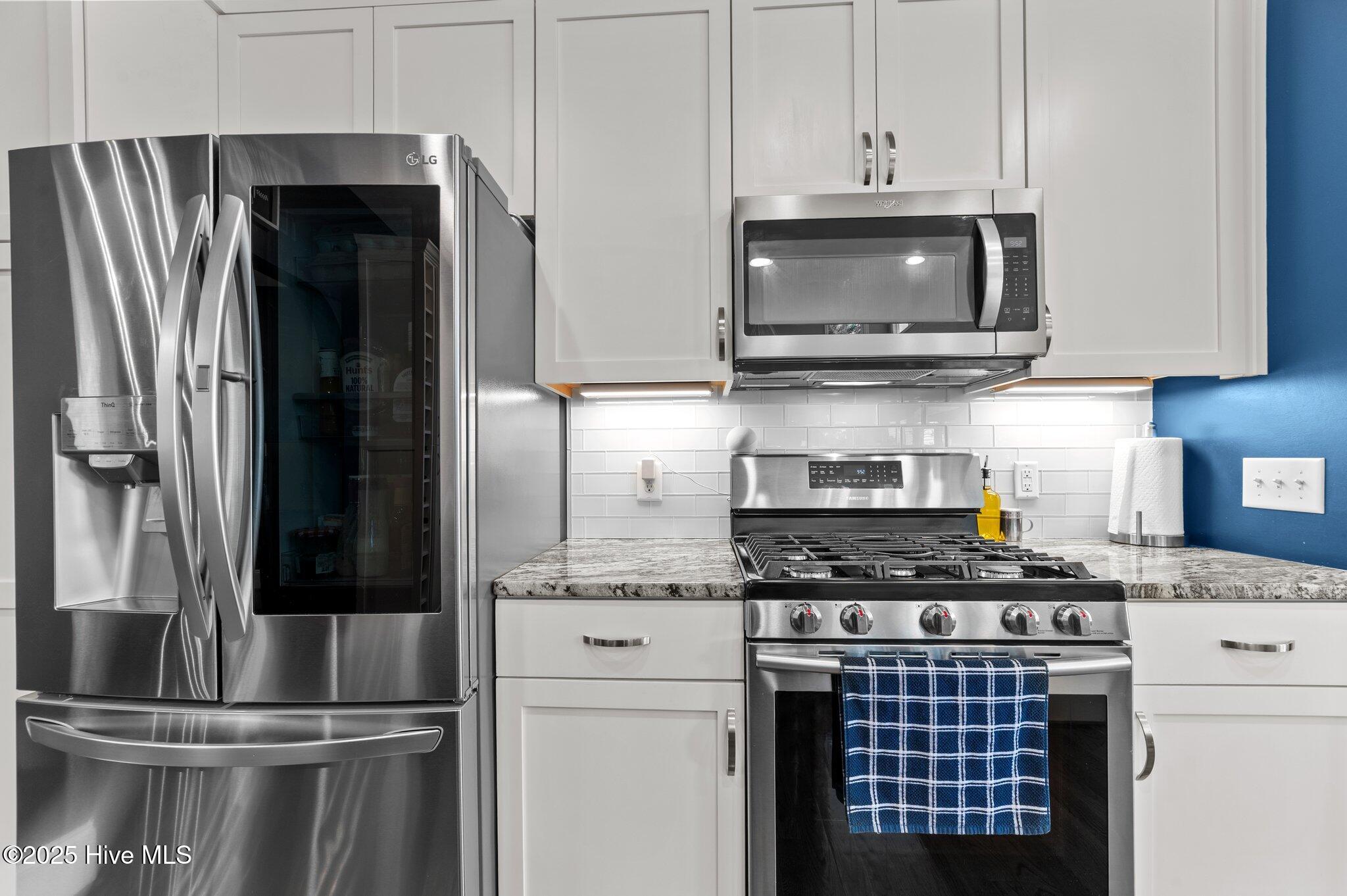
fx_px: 523
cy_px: 448
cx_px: 674
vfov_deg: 81.1
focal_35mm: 14
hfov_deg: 104.3
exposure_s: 1/3
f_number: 8
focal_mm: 14
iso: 250
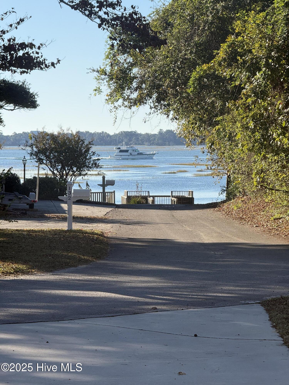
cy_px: 192
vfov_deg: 16.4
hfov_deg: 12.3
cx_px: 144
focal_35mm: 120
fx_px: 1336
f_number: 2.8
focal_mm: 15.66
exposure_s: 1/811
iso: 50
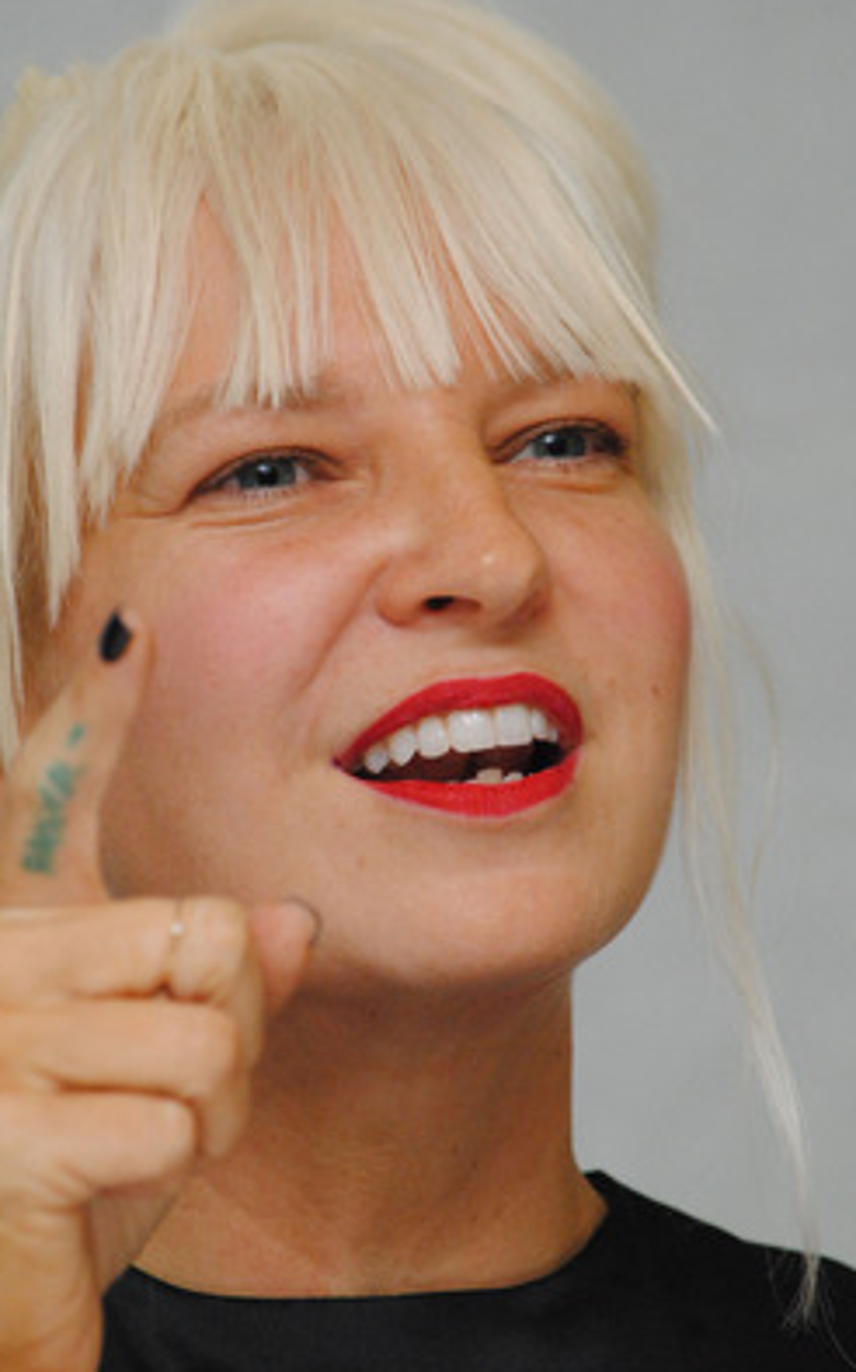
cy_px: 689
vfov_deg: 5.2
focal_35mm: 404
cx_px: 414
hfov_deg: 3.2
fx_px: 15091
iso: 1600
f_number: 9
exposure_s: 1/160
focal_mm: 260
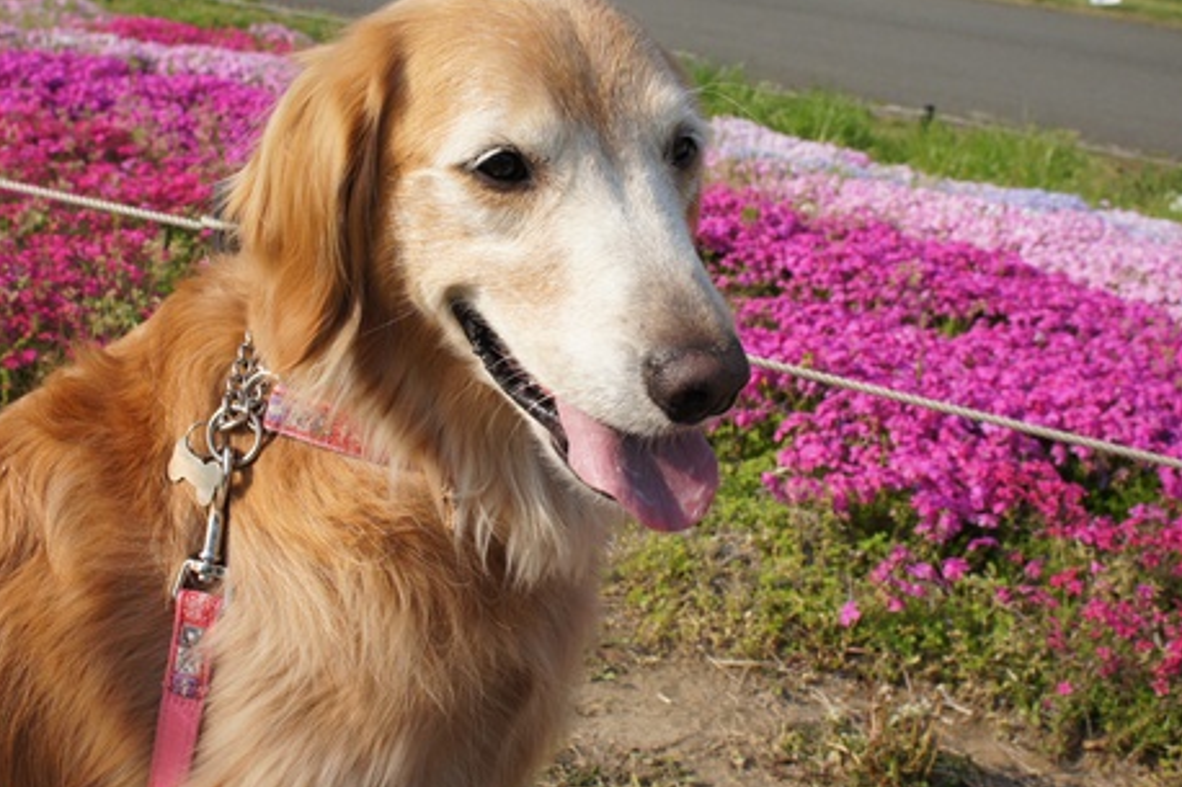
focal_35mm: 36
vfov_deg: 36.8
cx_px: 475
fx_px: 1182
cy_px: 346
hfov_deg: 52.8
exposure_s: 1/400
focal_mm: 20
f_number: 8
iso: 200
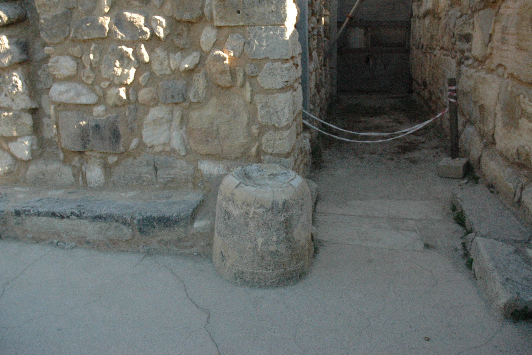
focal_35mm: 28
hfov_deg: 65.5
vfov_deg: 46.4
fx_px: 414
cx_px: 261
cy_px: 173
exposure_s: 1/2000
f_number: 5
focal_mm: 18
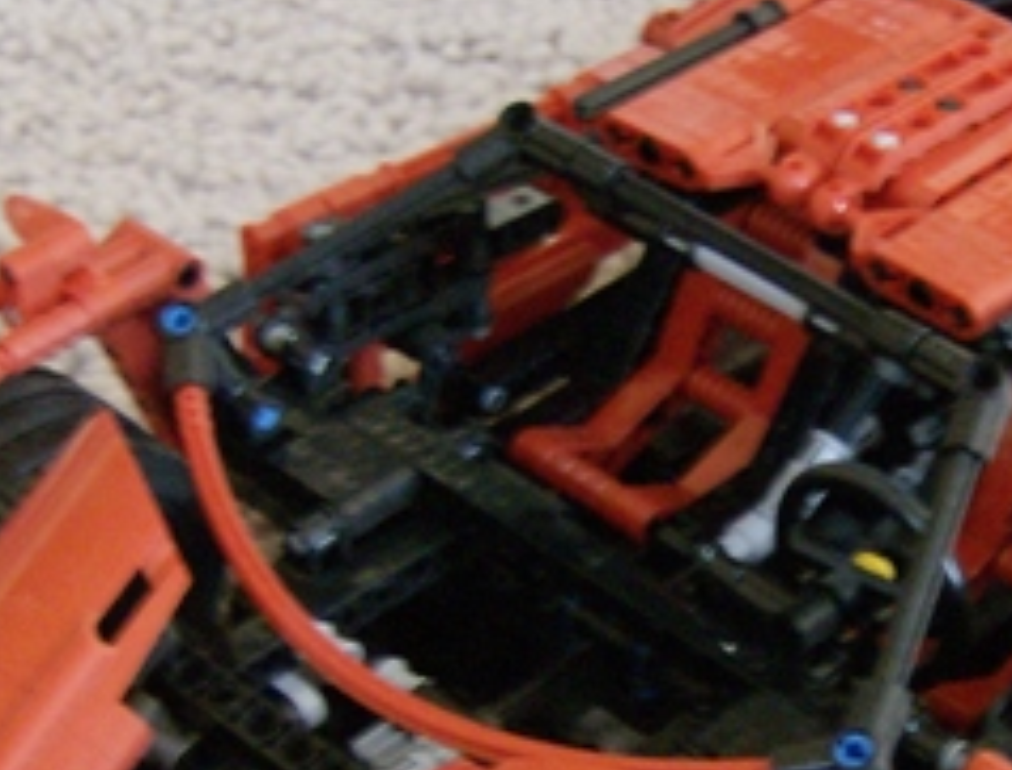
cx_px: 770
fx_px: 3115
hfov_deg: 18.3
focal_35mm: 106
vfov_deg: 14.0
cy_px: 672
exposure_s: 1/15.6
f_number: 2.8
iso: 200
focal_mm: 6
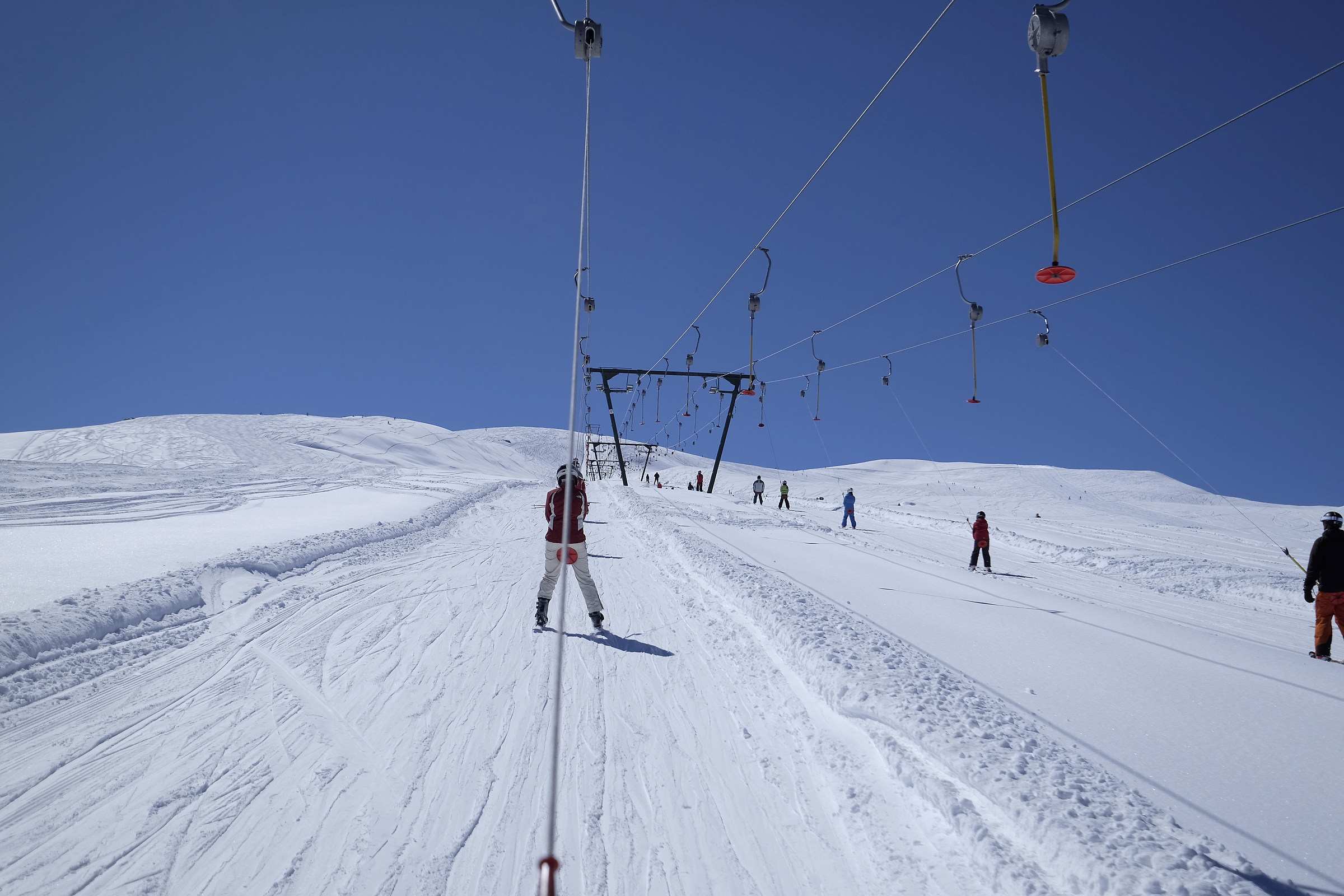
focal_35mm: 36
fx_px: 1344
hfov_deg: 53.1
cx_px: 672
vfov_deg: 36.9
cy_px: 448
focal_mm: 24
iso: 200
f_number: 4
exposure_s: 1/5000
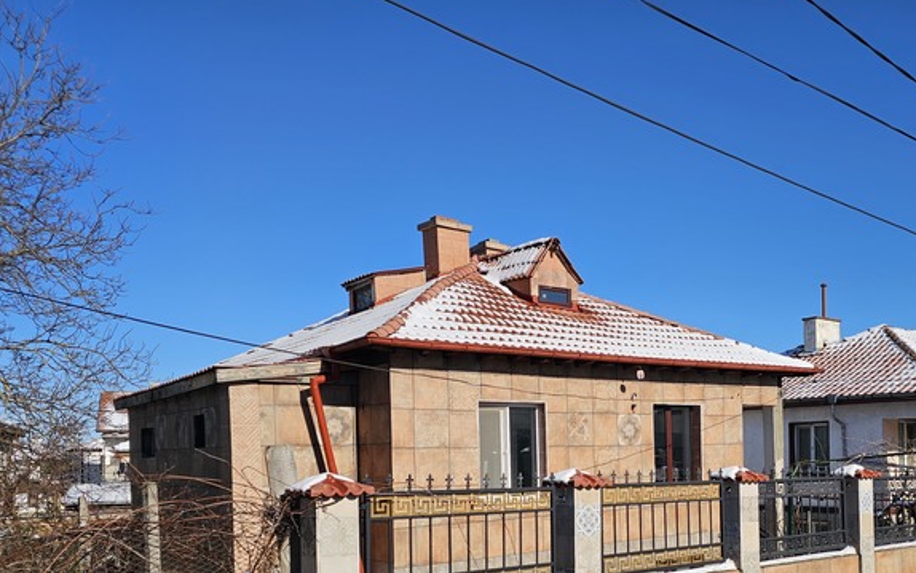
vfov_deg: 36.0
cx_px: 621
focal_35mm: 34
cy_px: 461
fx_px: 849
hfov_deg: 55.4
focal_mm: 6.3
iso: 10
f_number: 1.7
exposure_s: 1/1361
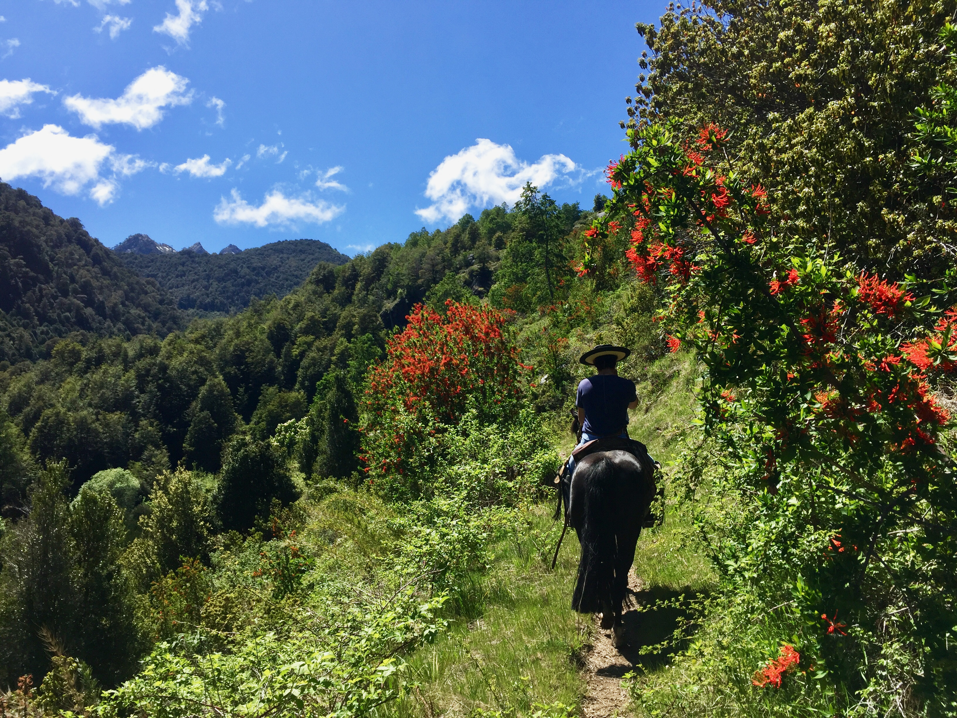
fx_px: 802
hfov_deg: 61.7
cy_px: 359
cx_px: 478
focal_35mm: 29
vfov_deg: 48.2
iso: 32
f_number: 2.2
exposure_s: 1/1799
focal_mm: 4.15
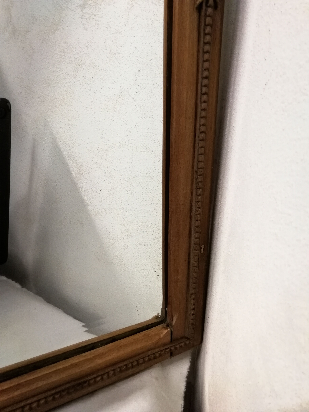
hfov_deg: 56.8
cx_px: 154
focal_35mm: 24
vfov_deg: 71.6
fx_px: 286
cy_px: 206
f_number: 2.2
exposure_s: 1/50
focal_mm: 2.38
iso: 125
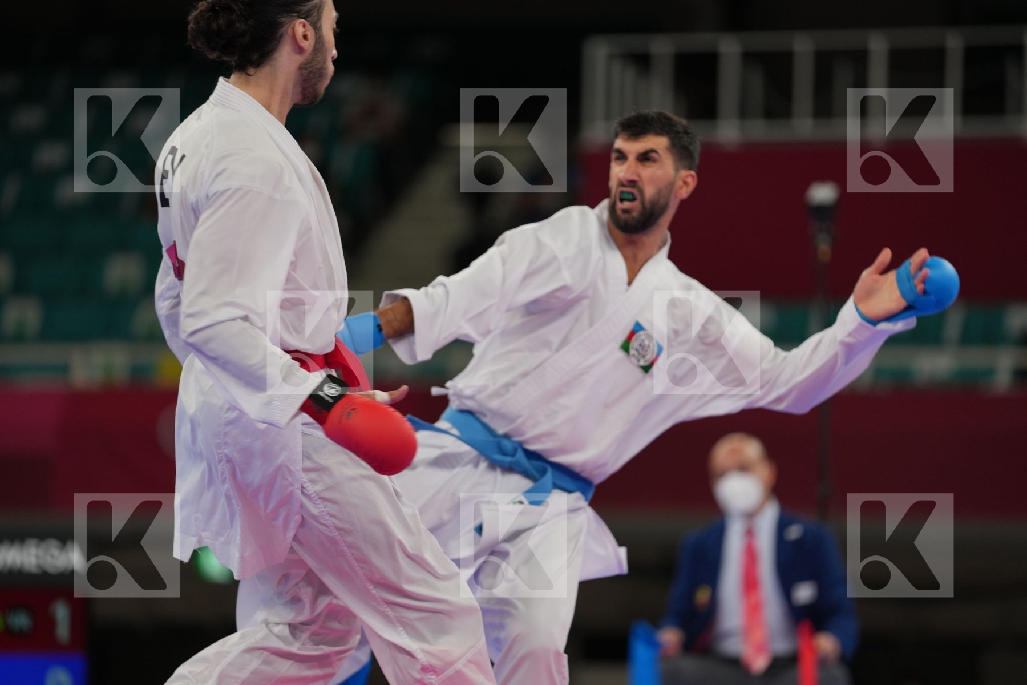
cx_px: 514
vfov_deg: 6.9
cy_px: 342
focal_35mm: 200
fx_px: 5705
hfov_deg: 10.3
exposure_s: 1/1000
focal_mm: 200
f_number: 2.8
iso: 500
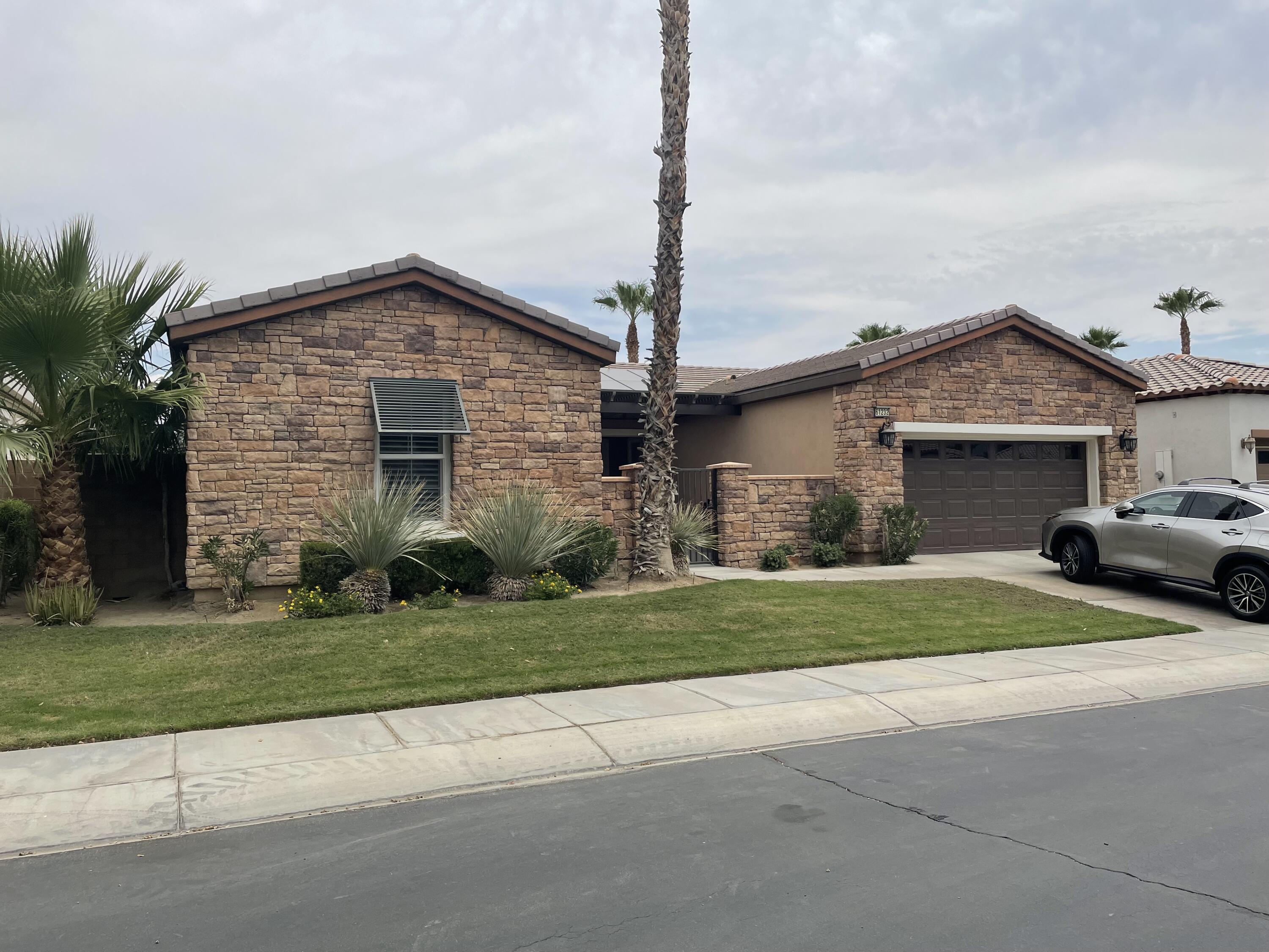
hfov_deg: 67.3
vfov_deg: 53.1
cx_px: 634
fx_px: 953
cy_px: 476
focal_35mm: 26
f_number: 1.6
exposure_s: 1/4292
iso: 32
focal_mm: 4.2
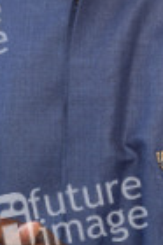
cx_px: 110
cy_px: -44
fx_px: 2335
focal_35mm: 343
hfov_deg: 4.0
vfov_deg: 6.0
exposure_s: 1/250
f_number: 6.3
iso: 400
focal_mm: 120
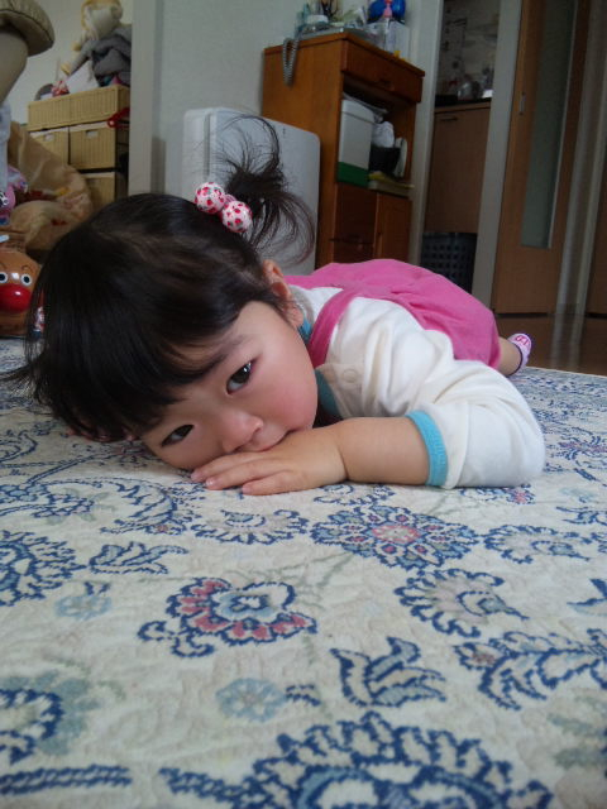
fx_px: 678
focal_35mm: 29
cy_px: 404
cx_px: 304
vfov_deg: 61.7
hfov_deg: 48.2
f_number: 2.8
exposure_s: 1/33.3
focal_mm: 4.82
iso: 113
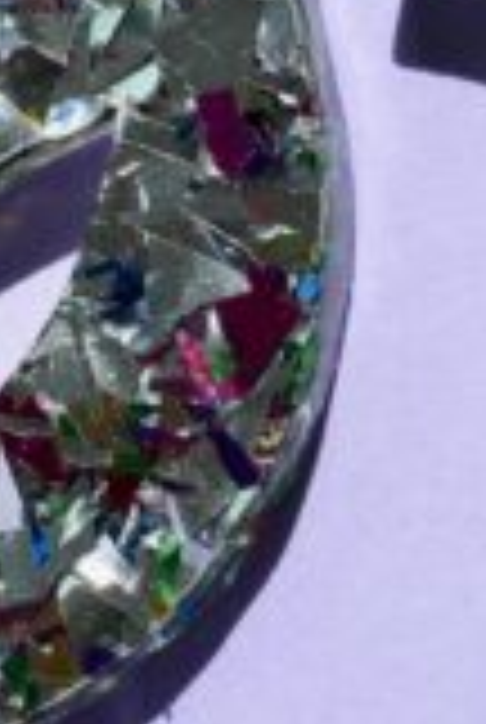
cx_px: 378
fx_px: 6331
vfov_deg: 6.5
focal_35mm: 314
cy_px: 43
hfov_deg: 4.4
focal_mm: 35
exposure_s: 1/1600
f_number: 5
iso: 200
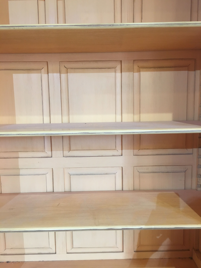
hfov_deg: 48.2
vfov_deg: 61.7
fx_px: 225
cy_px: 134
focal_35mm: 29
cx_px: 100
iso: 125
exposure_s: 1/33
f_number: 2.2
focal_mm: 4.15
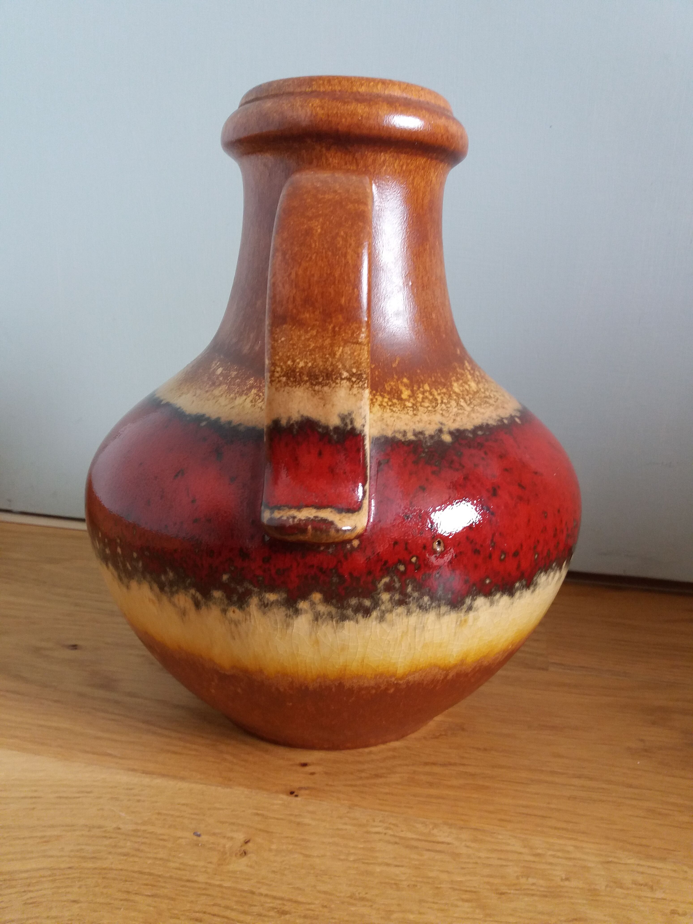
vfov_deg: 63.4
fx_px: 747
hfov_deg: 49.7
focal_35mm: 28
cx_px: 346
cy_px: 462
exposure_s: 1/33
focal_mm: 3.7
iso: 125
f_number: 1.9
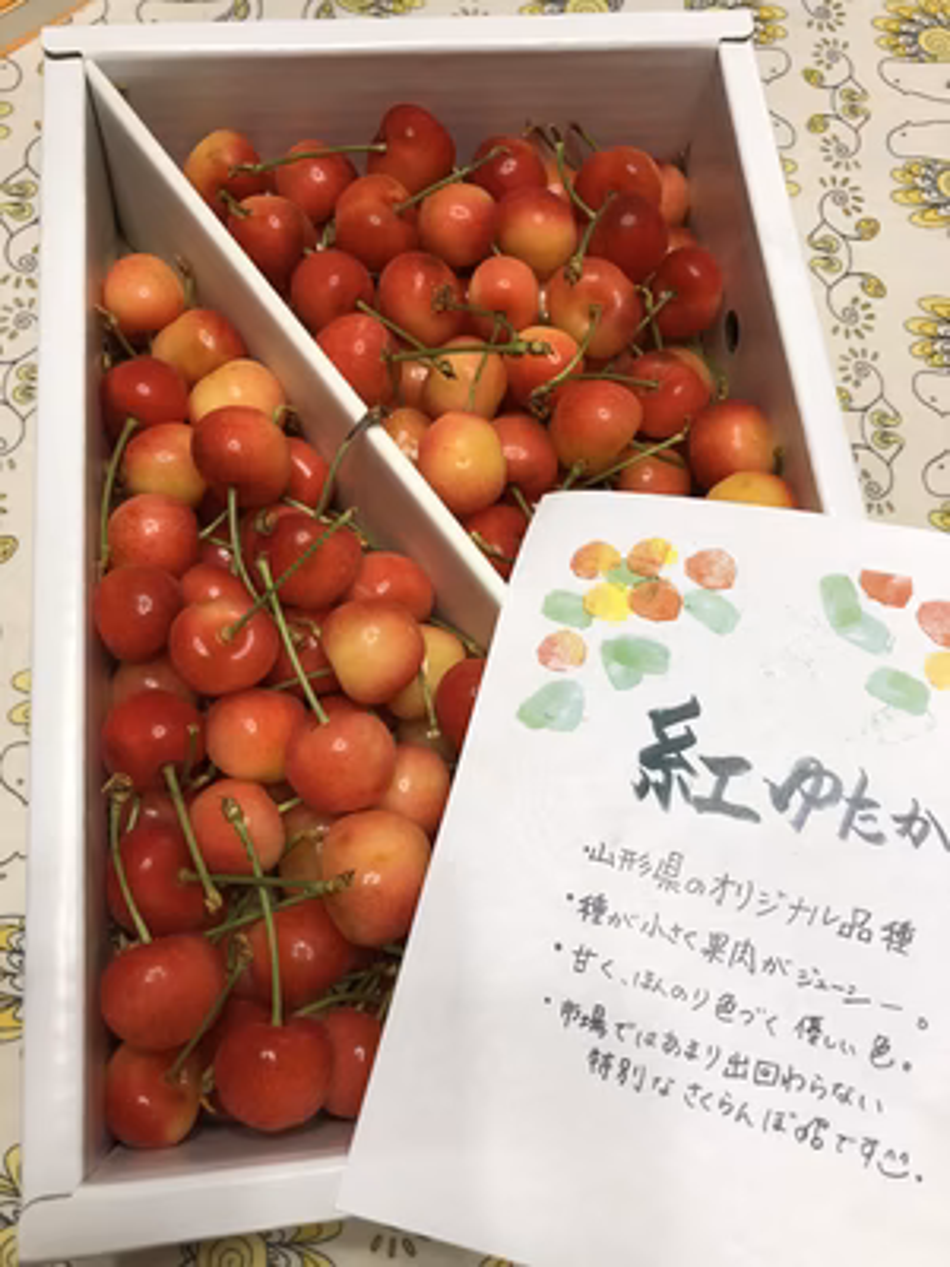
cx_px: 475
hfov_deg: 49.7
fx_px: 1025
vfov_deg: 63.4
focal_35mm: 28
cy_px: 634
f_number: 1.8
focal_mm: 3.99
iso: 40
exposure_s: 1/33
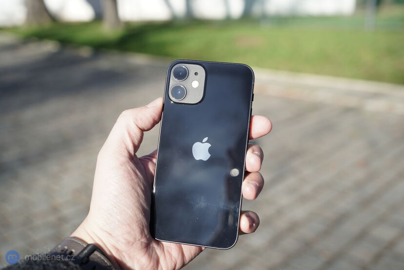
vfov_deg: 34.2
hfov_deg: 49.6
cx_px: 202
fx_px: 438
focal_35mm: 39
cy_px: 135
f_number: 4.5
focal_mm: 39
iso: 100
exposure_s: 1/320
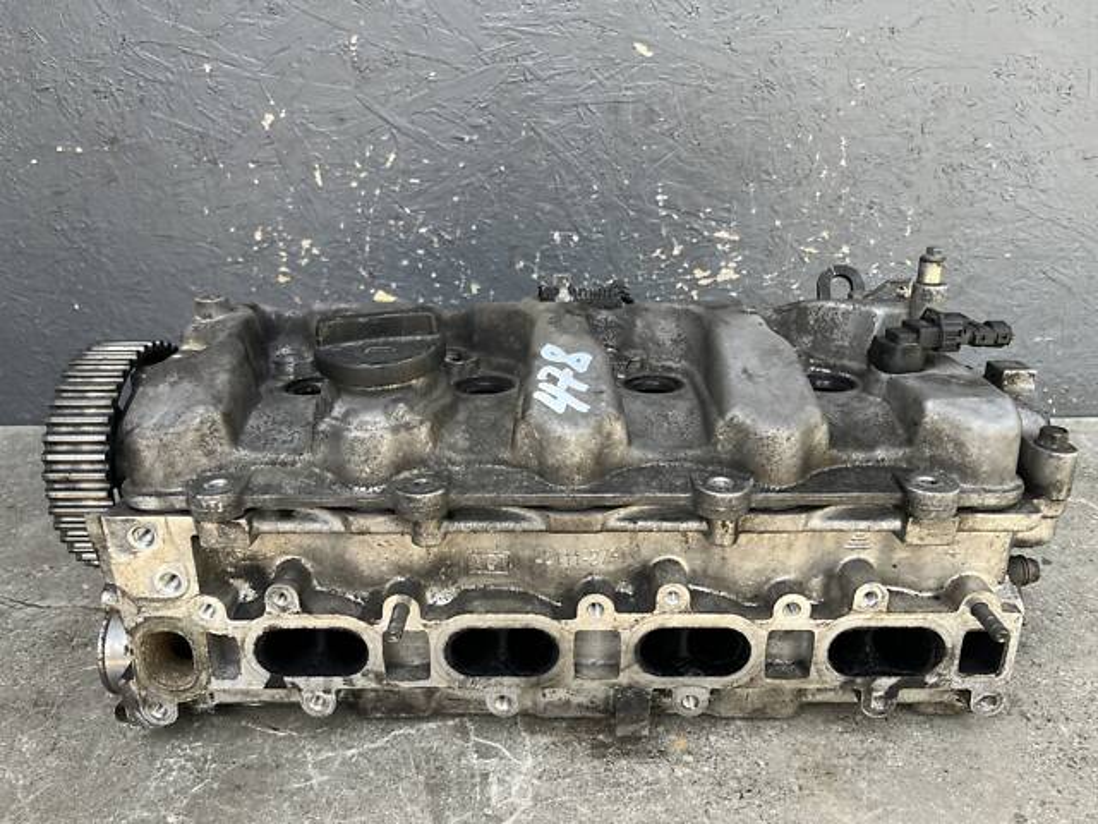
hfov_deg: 67.3
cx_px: 549
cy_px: 412
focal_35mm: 26
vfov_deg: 53.1
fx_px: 825
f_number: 1.6
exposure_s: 1/251
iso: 40
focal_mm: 5.1
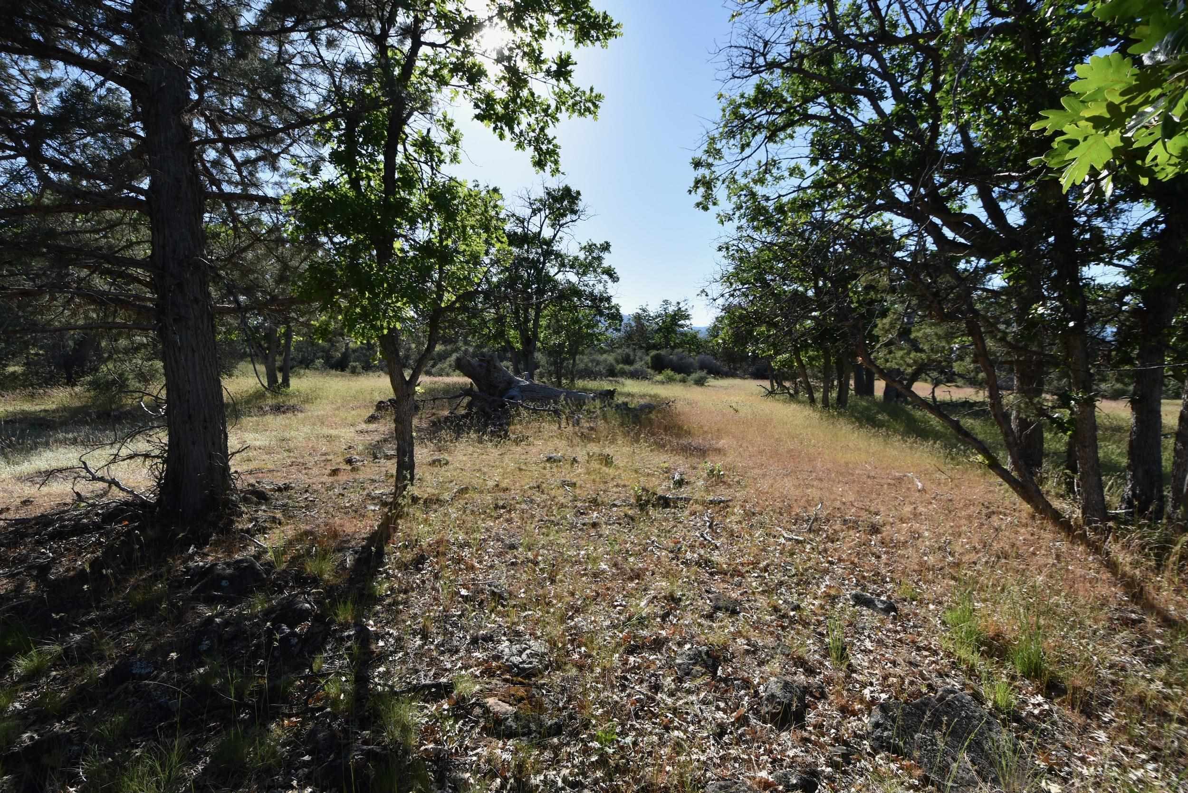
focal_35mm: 15
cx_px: 594
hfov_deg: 100.4
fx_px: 495
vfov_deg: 77.4
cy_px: 396
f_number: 8
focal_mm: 10
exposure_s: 1/250
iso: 140
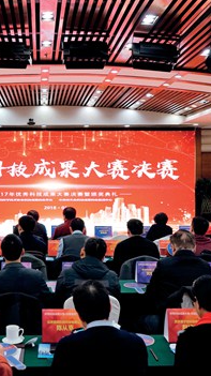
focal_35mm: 46
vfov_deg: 44.6
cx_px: 39
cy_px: 186
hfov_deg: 25.4
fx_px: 458
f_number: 4
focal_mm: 28
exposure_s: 1/160
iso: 800
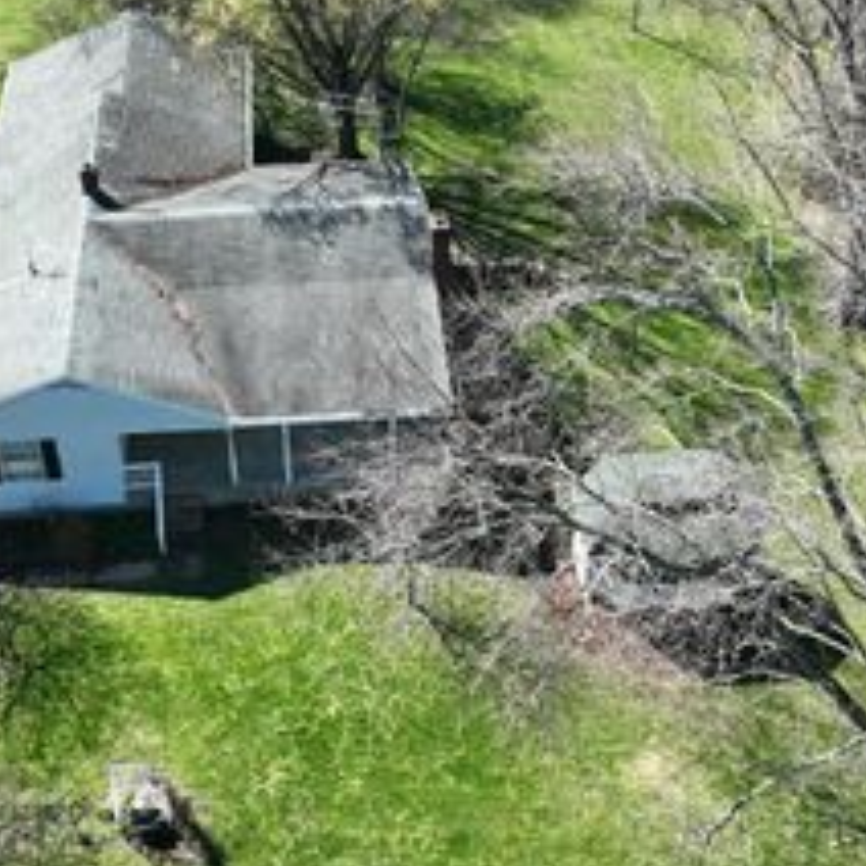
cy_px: 413
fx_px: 1415
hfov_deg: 34.0
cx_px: 384
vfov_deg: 34.0
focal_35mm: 50
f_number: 2.8
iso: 100
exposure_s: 1/640
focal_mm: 12.29
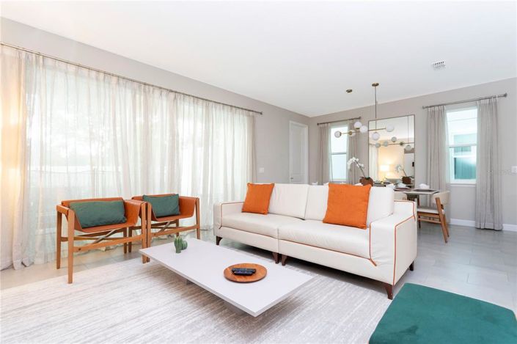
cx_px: 258
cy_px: 172
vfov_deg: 70.4
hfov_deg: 93.3
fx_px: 244
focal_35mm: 17
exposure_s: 1/8
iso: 1000
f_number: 8
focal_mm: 17
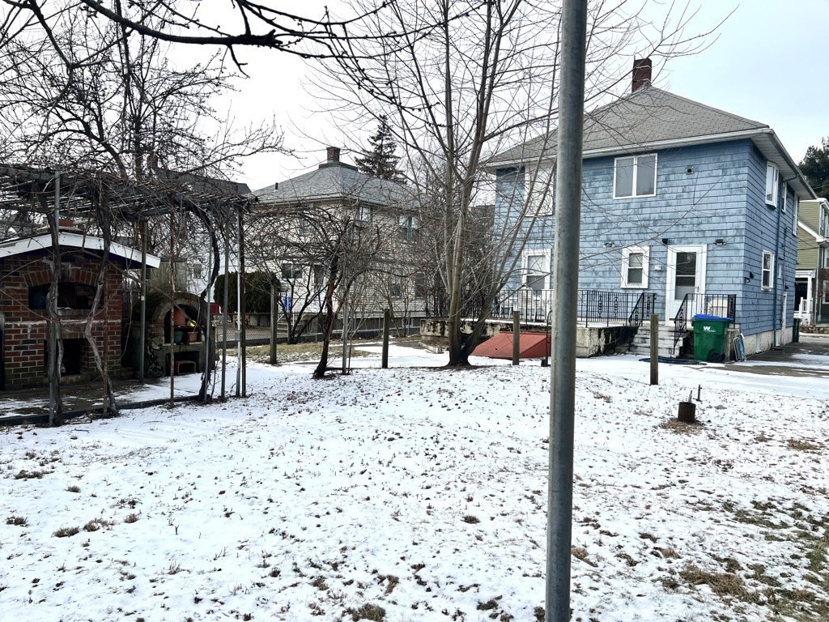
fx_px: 623
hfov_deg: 67.3
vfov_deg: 53.1
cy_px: 311
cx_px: 414
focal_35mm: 26
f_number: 1.5
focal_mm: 5.7
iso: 50
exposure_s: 1/3356
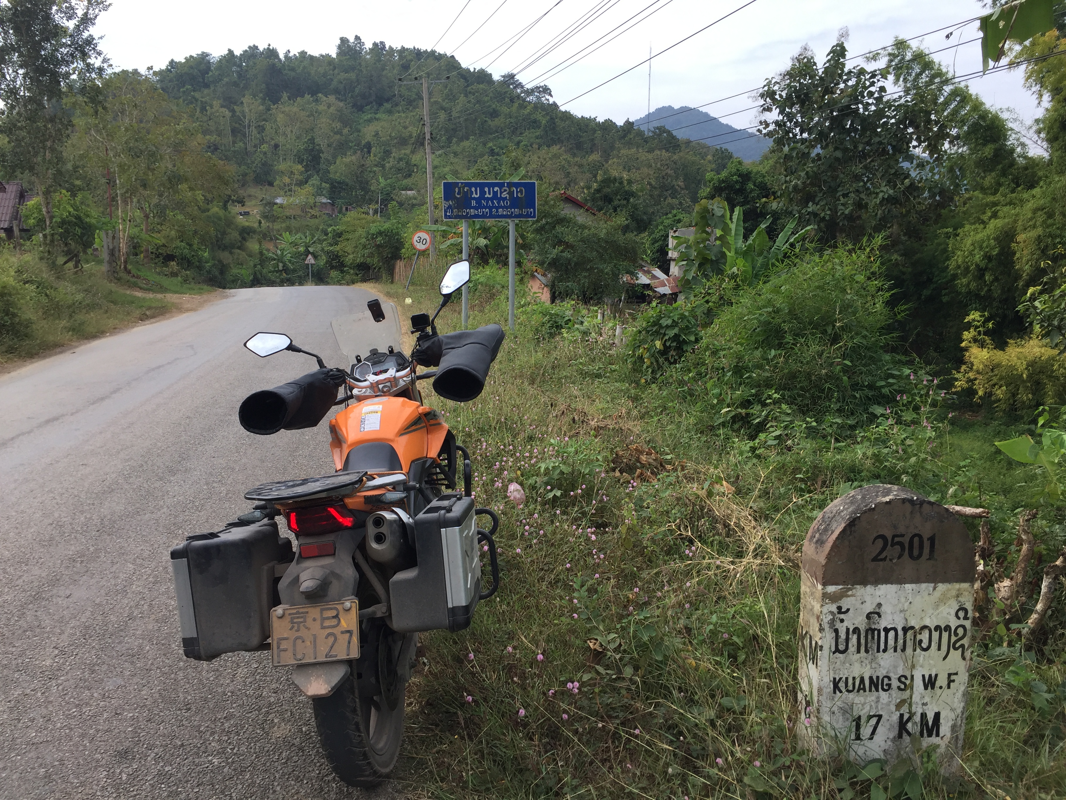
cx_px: 533
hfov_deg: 61.7
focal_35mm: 29
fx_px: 893
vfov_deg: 48.2
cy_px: 400
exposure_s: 1/860
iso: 32
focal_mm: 4.15
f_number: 2.2
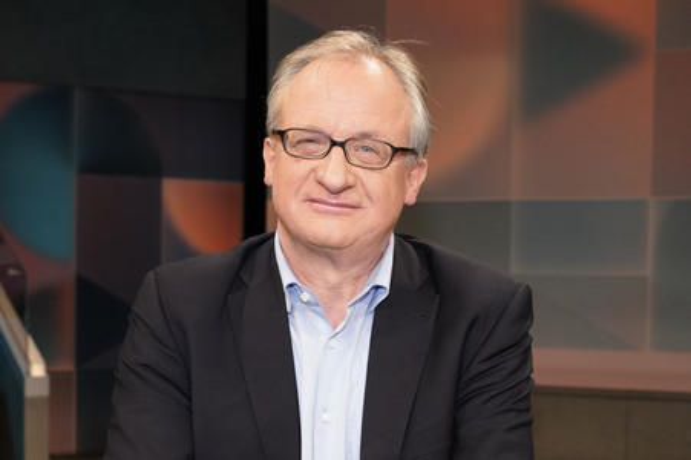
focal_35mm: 38
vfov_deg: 35.0
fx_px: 729
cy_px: 230
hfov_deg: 50.7
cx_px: 346
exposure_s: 1/125
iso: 2000
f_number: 5.6
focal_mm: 38
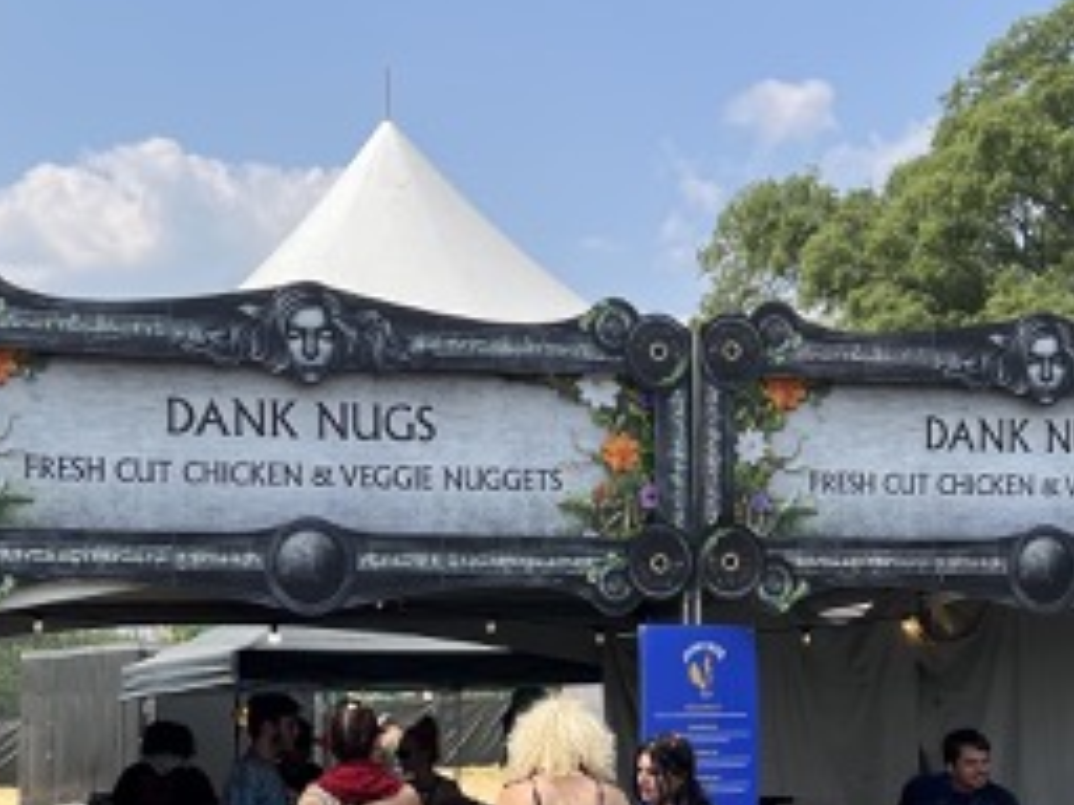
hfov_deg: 29.4
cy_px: 587
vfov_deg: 22.4
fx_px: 2017
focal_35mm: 65
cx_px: 277
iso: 50
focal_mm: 5.7
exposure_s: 1/3831
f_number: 1.5
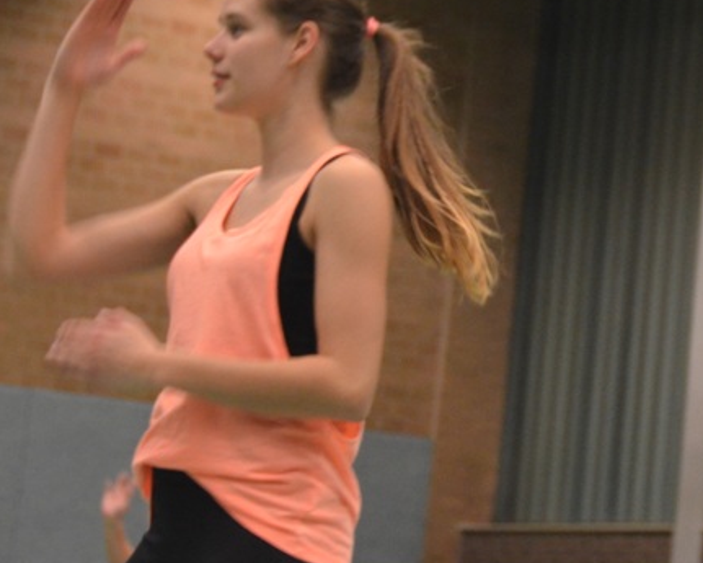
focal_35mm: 207
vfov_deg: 7.5
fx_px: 4308
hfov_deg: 9.3
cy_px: 163
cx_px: 672
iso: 2000
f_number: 4.8
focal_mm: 62
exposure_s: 1/80
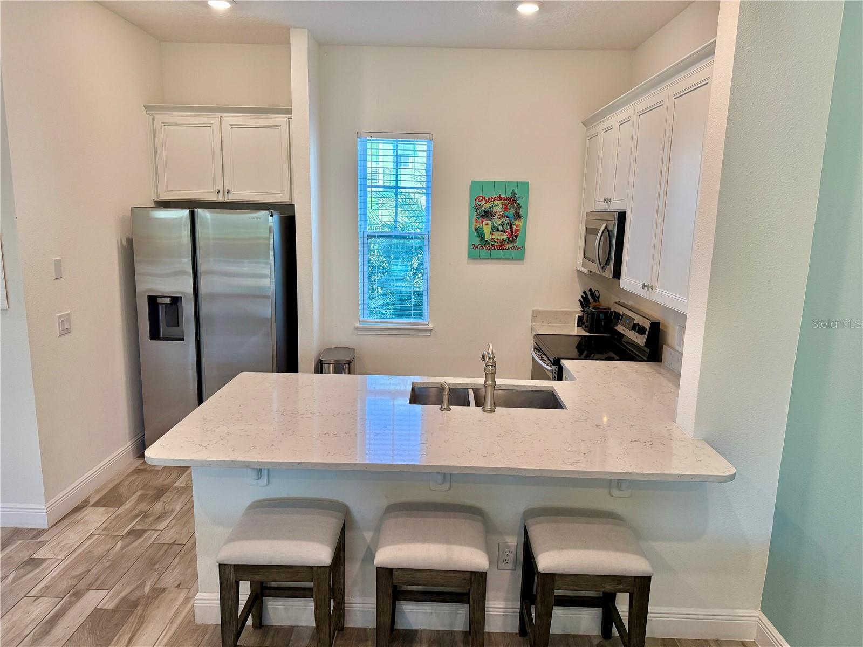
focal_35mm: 24
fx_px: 598
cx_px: 432
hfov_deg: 71.6
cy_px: 324
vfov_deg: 56.8
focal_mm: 6.76
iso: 200
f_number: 1.78
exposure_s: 1/218
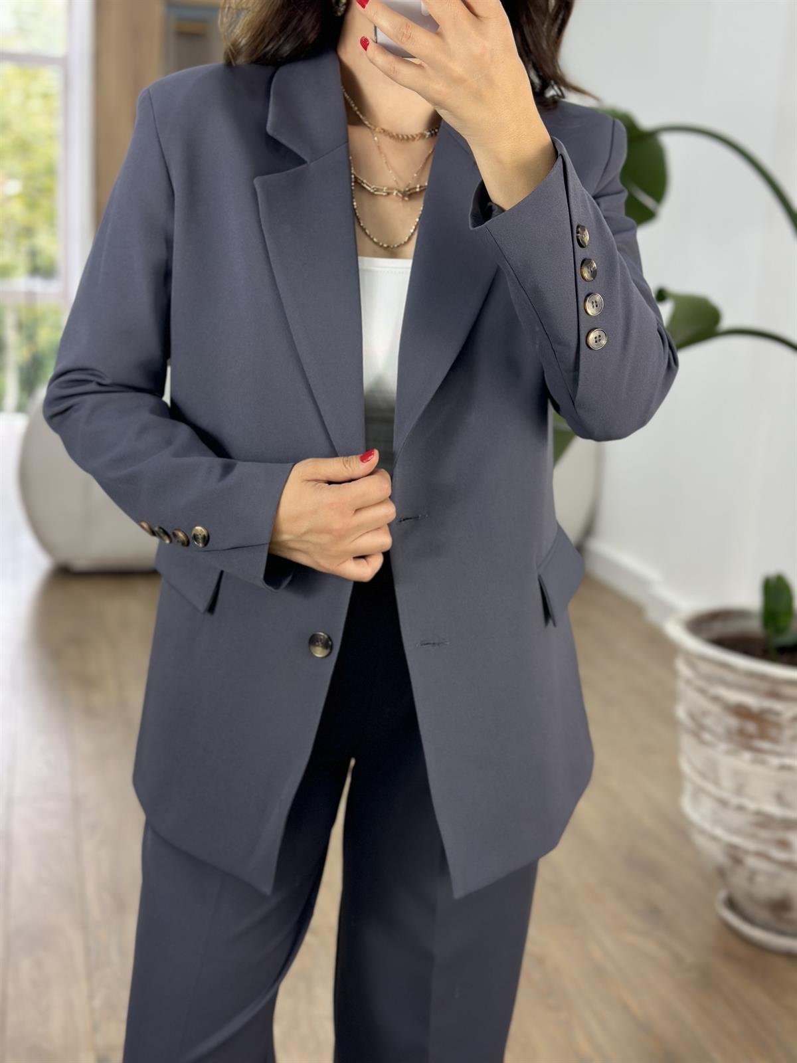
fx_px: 1474
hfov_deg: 30.3
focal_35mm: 48
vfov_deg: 39.7
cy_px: 532
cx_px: 398
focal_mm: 6.86
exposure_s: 1/100
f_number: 1.78
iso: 100
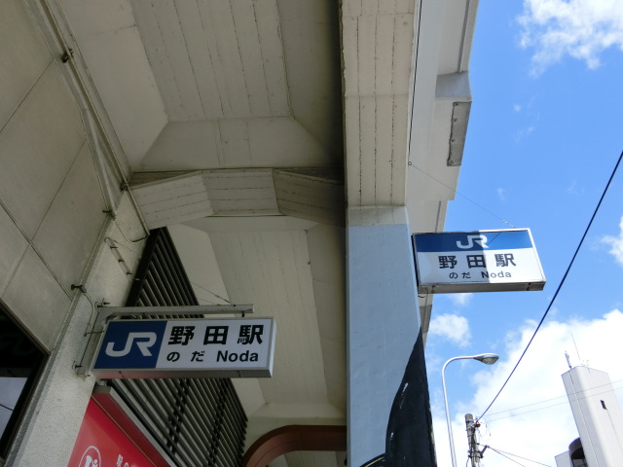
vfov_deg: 48.2
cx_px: 312
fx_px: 522
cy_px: 234
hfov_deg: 61.7
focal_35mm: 29
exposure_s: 1/640
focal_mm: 5.2
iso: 80
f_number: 3.7
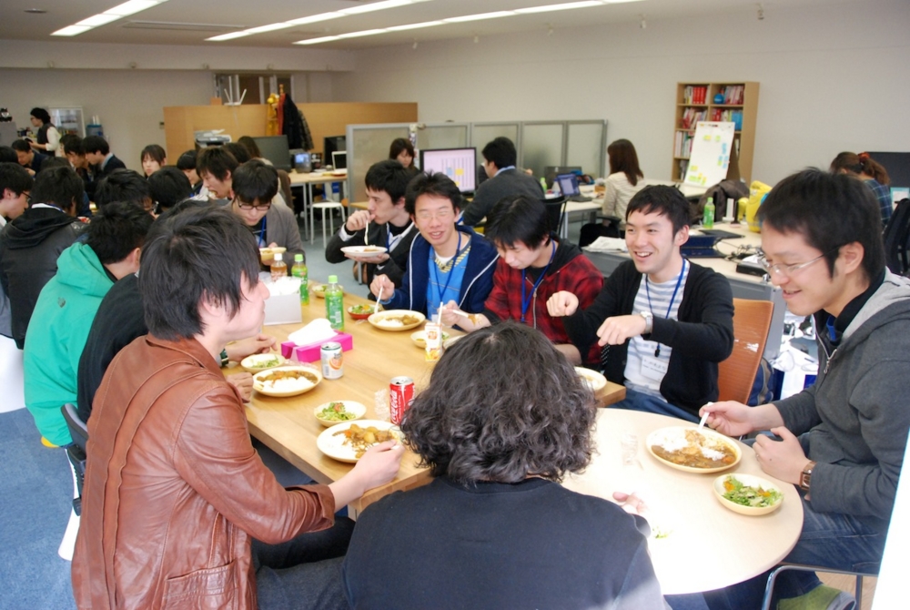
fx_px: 683
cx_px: 455
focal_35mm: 27
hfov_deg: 67.3
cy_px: 305
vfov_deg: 48.1
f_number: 4
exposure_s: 1/80
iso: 800
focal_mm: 18
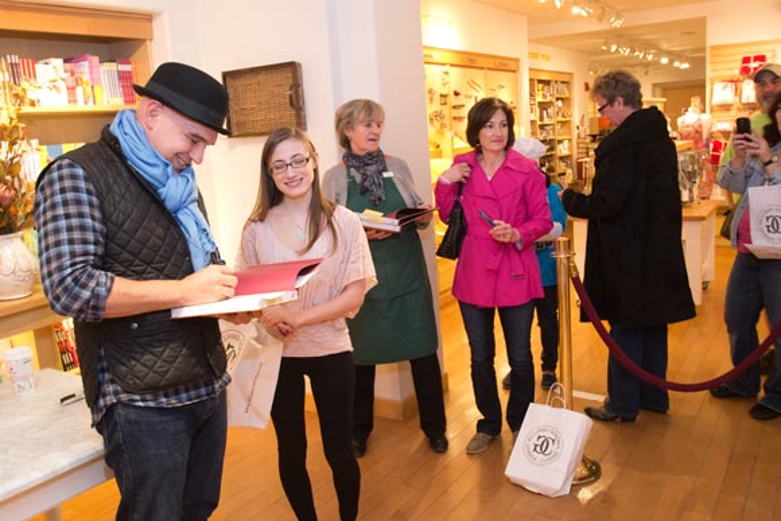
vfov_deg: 41.7
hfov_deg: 59.5
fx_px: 684
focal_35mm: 32
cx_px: 390
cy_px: 260
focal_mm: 21
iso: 1600
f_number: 5
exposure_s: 1/60
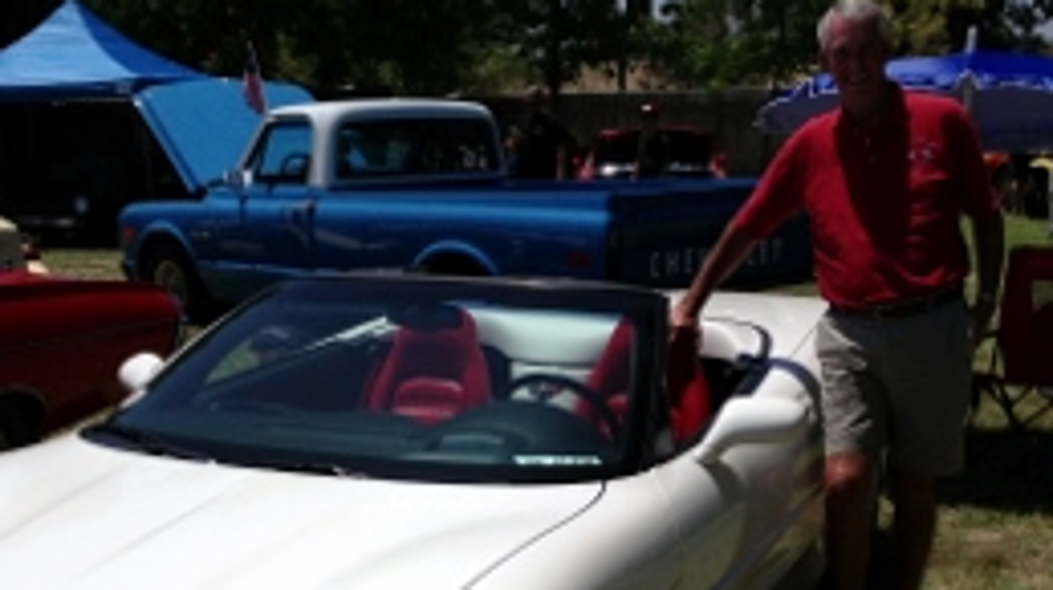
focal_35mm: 59
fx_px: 1645
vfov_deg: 20.0
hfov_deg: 35.4
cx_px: 419
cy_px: 505
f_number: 2.4
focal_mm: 4.28
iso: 50
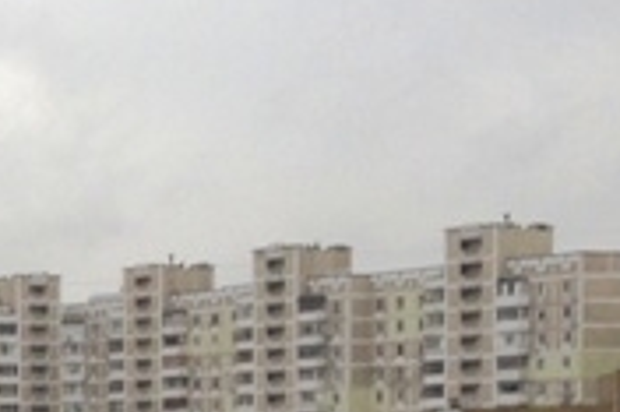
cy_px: 623
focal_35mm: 156
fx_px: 2684
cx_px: -250
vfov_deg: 8.6
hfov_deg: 12.6
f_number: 2.4
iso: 50
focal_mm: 4.13
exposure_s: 1/274
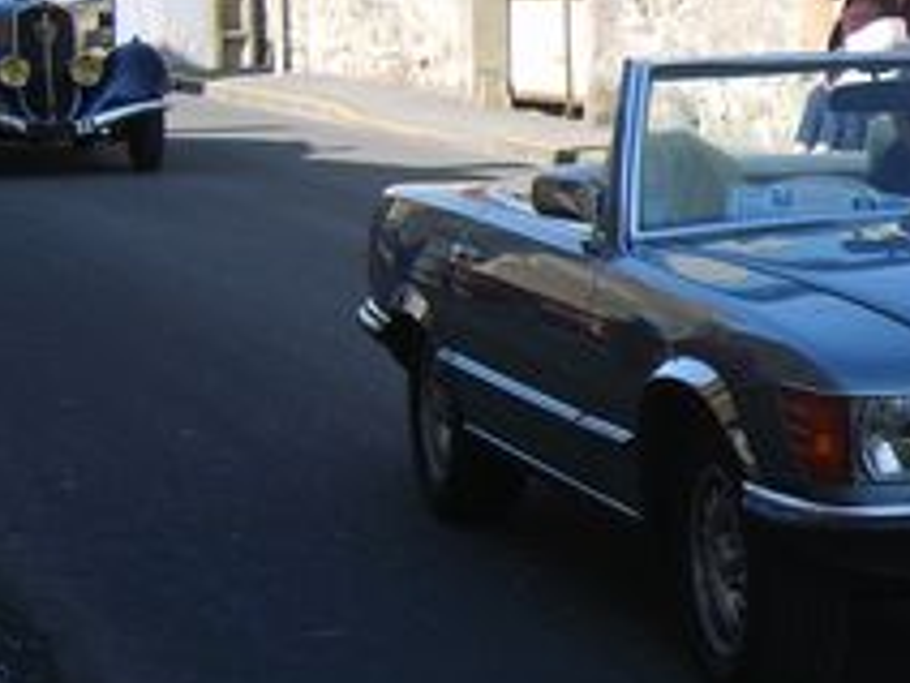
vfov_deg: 11.1
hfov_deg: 14.0
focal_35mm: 133
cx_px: 1296
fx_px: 3496
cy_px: 464
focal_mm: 9.2
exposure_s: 1/500
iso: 50
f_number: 3.1
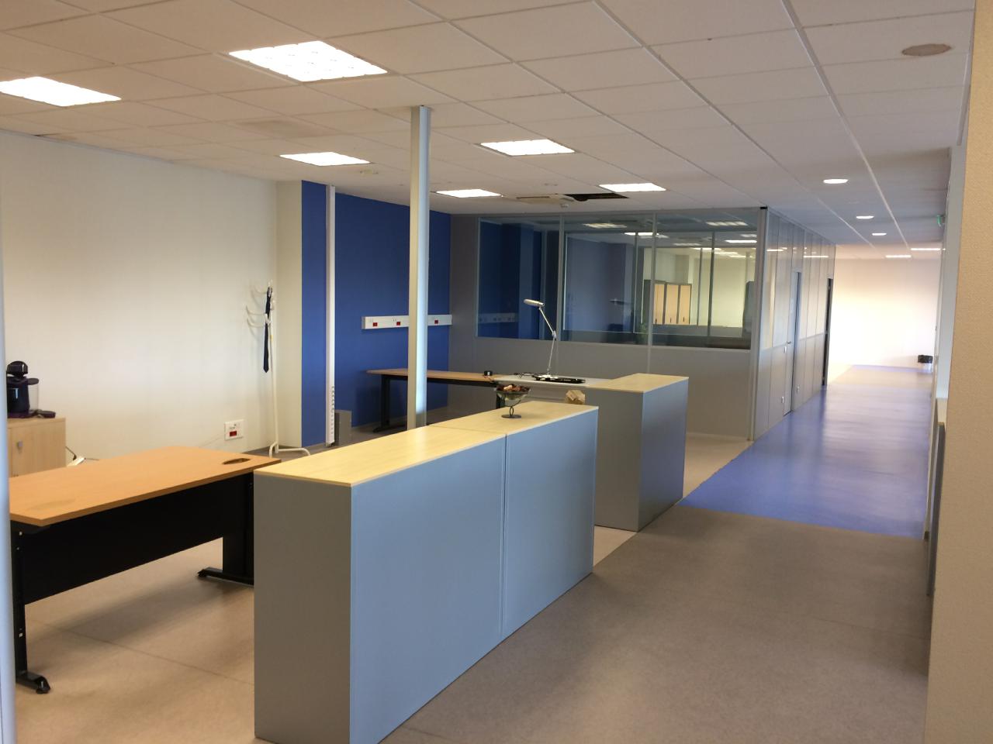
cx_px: 496
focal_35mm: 29
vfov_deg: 48.2
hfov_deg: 61.7
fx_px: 832
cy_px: 372
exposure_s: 1/33
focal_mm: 4.15
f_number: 2.2
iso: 100
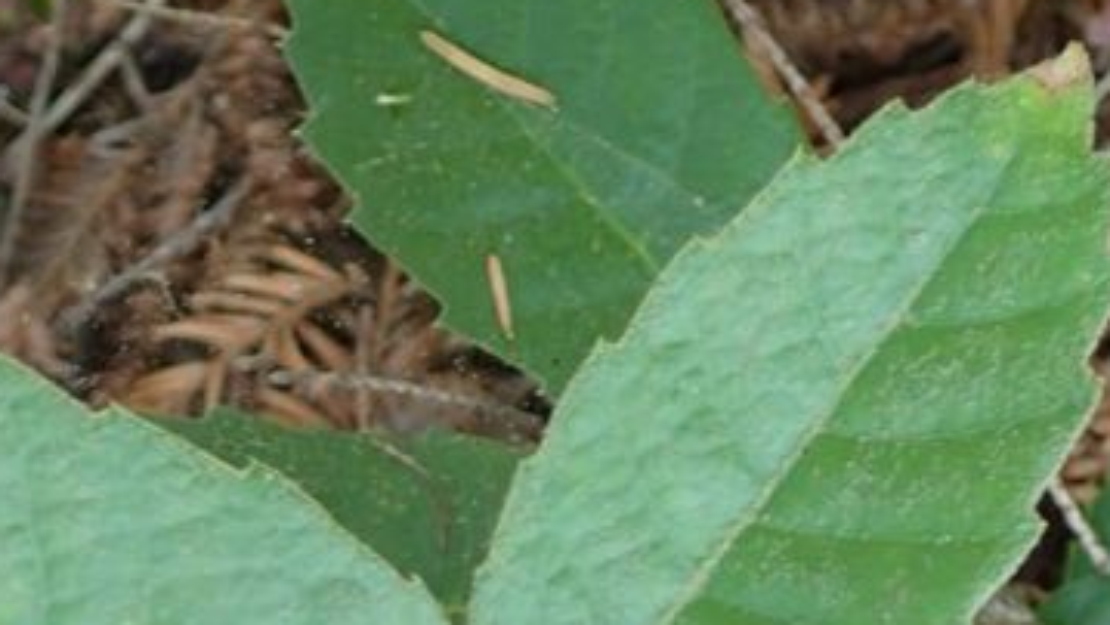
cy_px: 1006
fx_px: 2414
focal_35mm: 82
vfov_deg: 13.6
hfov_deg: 25.5
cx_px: 233
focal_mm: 5.5
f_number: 2.3
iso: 160
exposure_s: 1/60
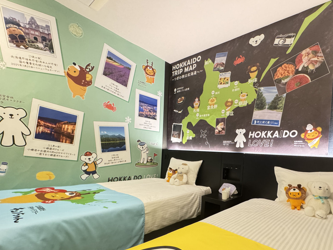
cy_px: 159
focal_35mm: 19
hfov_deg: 83.6
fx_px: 183
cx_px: 200
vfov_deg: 67.4
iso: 800
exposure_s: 1/50
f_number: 2.2
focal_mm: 2.22
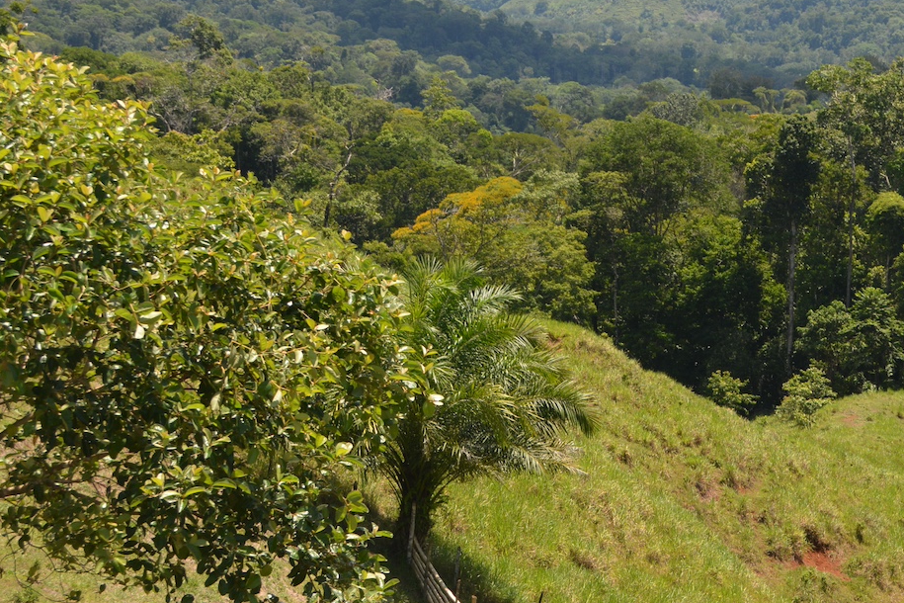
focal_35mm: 93
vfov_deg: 14.7
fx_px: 2335
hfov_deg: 21.5
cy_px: 347
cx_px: 794
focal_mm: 32
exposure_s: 1/250
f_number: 8
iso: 180
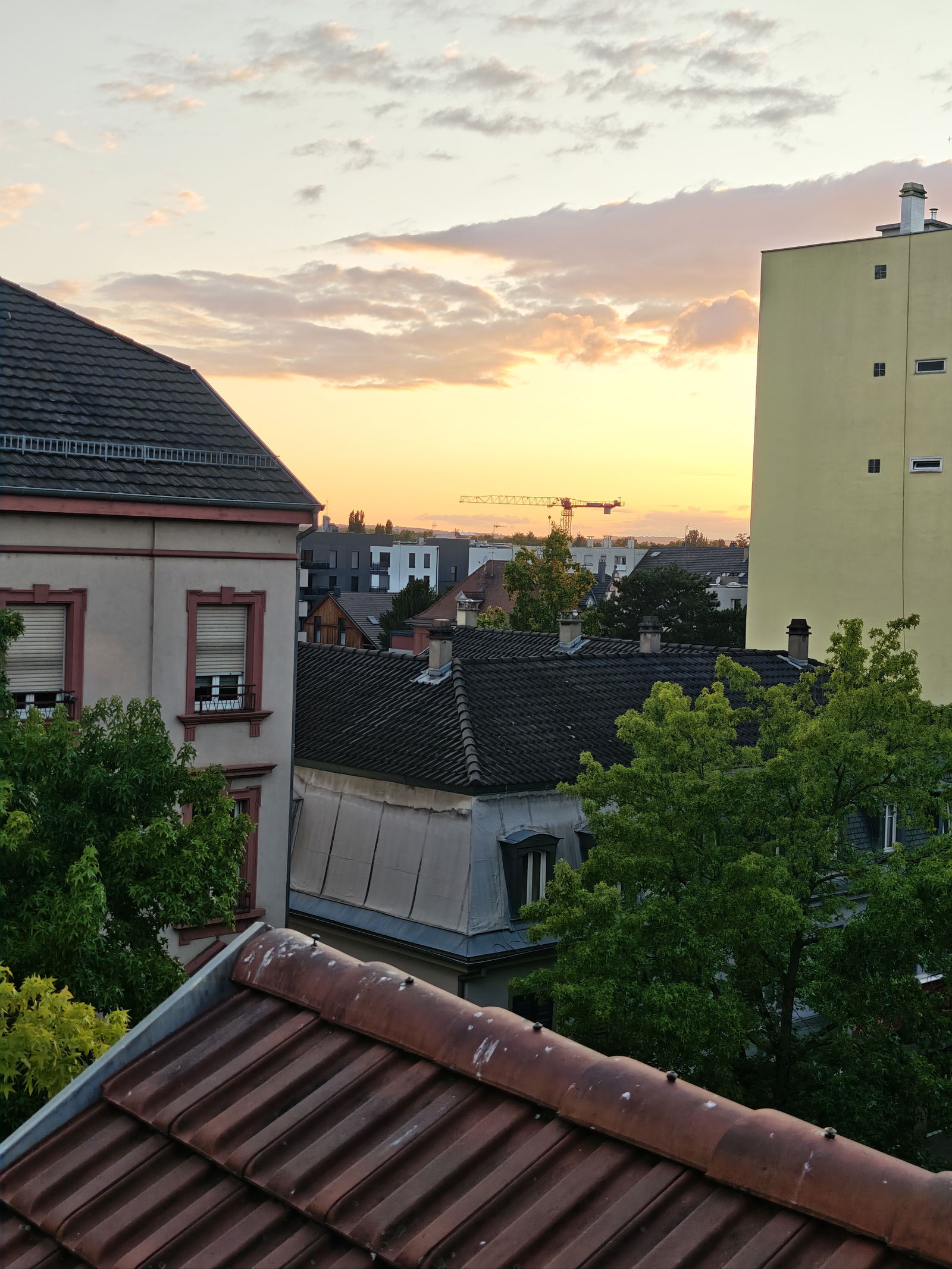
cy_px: 634
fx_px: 1687
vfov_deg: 41.2
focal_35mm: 46
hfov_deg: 31.5
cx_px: 476
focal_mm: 6.55
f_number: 1.62
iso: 50
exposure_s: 1/536
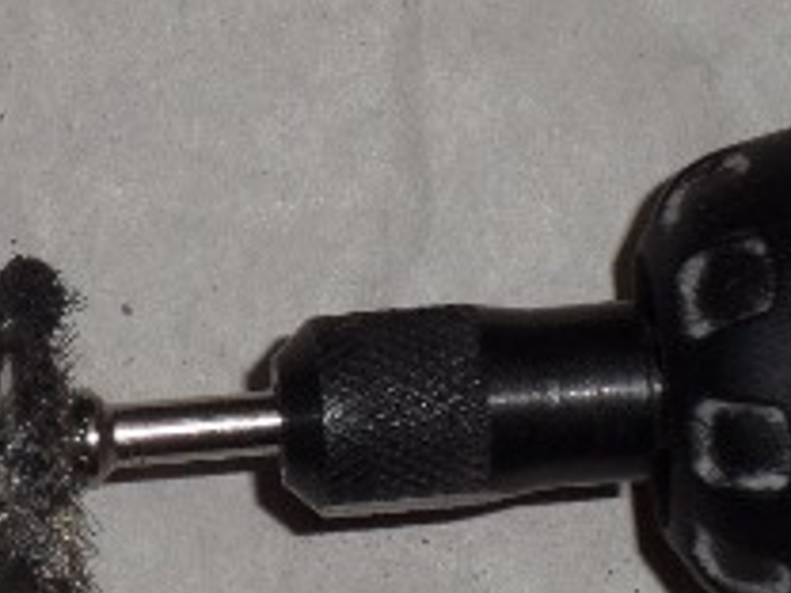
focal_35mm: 301
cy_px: 418
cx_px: 0
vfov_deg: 4.9
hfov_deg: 6.6
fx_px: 6878
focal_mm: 25
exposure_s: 1/60
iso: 100
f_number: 16.4
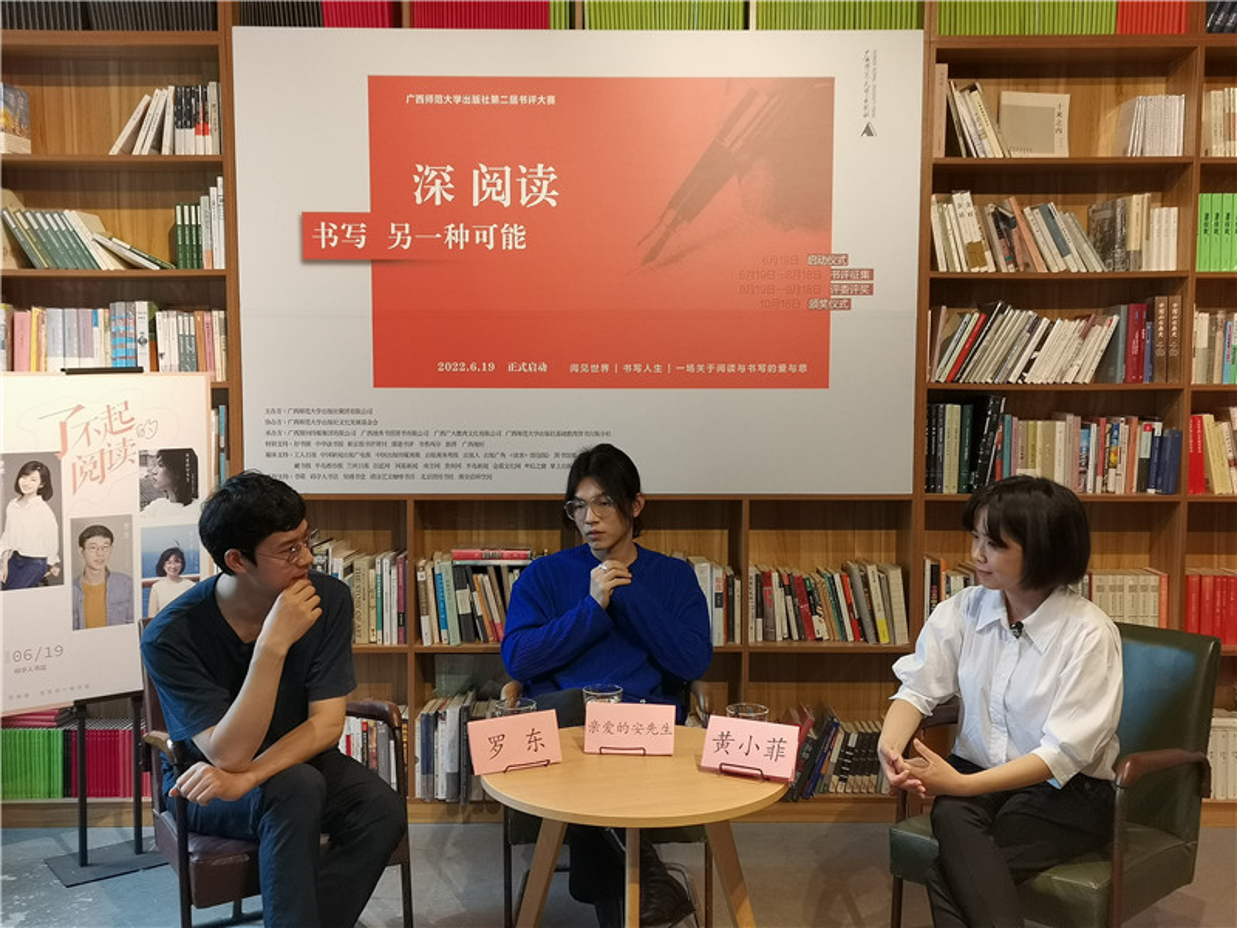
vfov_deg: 38.7
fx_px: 1322
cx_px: 618
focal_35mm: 37
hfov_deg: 50.1
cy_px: 464
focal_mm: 5.5
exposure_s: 1/50
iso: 125
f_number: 1.8
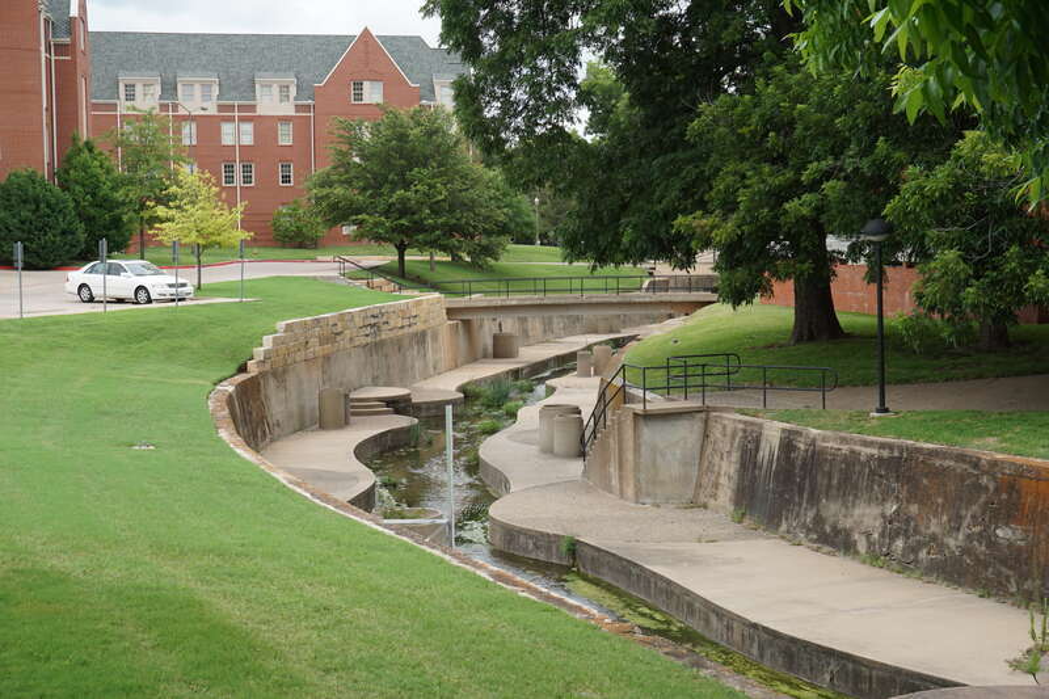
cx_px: 524
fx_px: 1529
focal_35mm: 52
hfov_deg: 37.9
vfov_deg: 25.7
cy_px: 350
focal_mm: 35
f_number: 8
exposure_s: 1/125
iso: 100
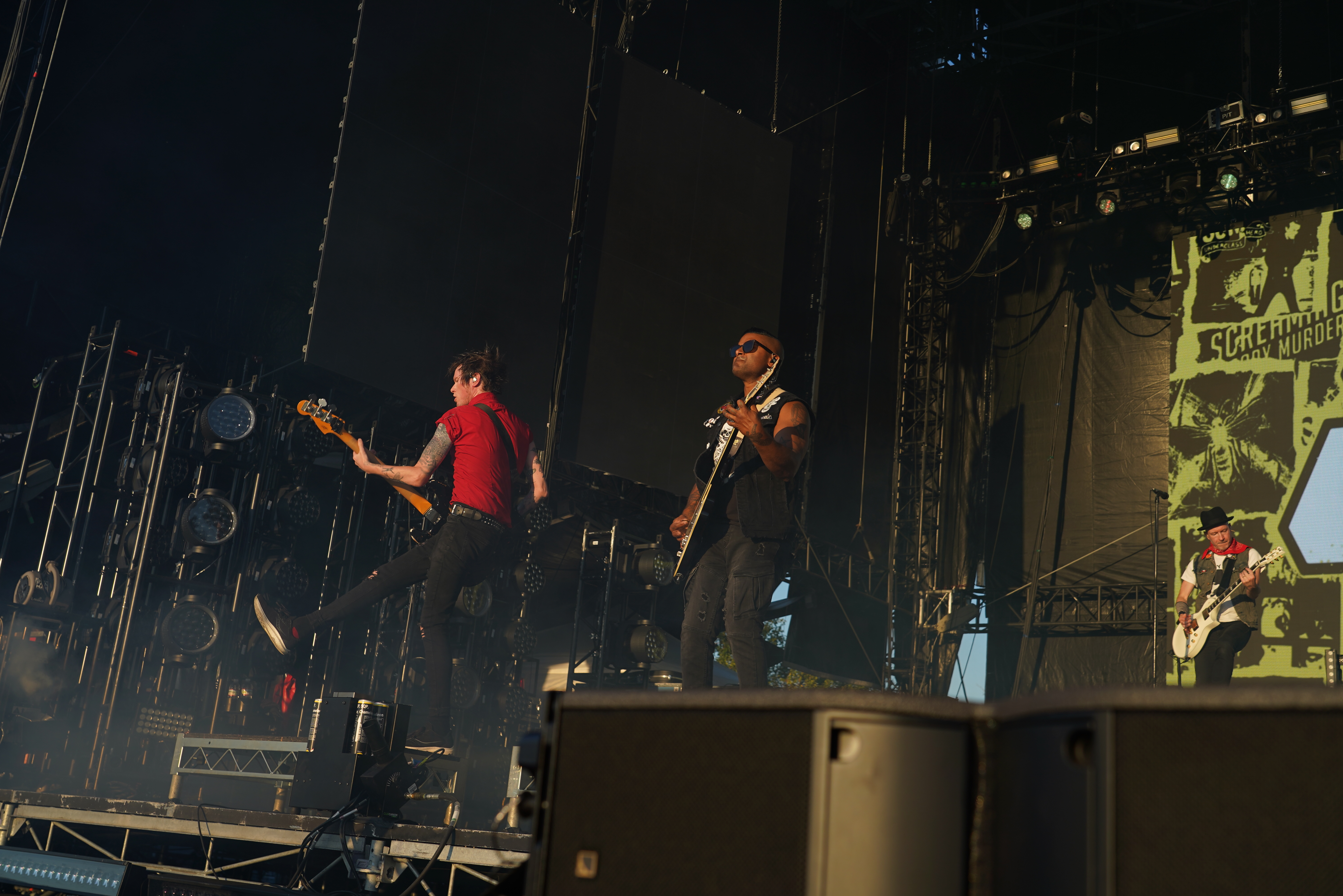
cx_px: 672
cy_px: 448
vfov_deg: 35.1
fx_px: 1418
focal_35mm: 38
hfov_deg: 50.7
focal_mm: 38
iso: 100
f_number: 5.6
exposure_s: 1/250
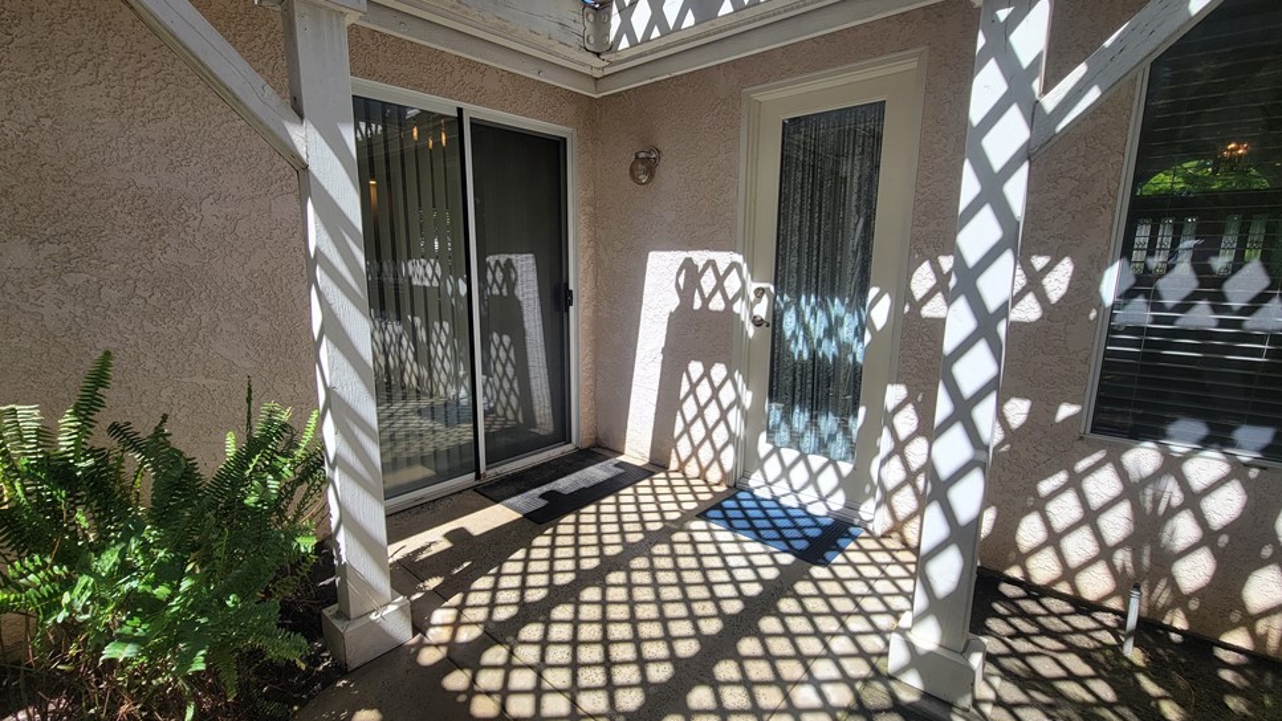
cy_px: 360
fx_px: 510
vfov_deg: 70.5
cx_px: 612
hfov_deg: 102.9
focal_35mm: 15
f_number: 2.2
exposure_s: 1/673
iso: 50
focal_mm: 2.2
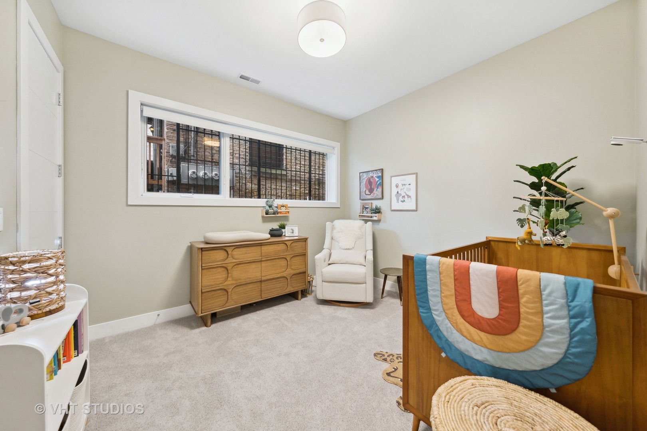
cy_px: 216
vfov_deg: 90.0
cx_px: 324
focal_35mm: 12
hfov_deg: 112.6
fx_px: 216
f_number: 8
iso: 400
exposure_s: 1/3.33
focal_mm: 12
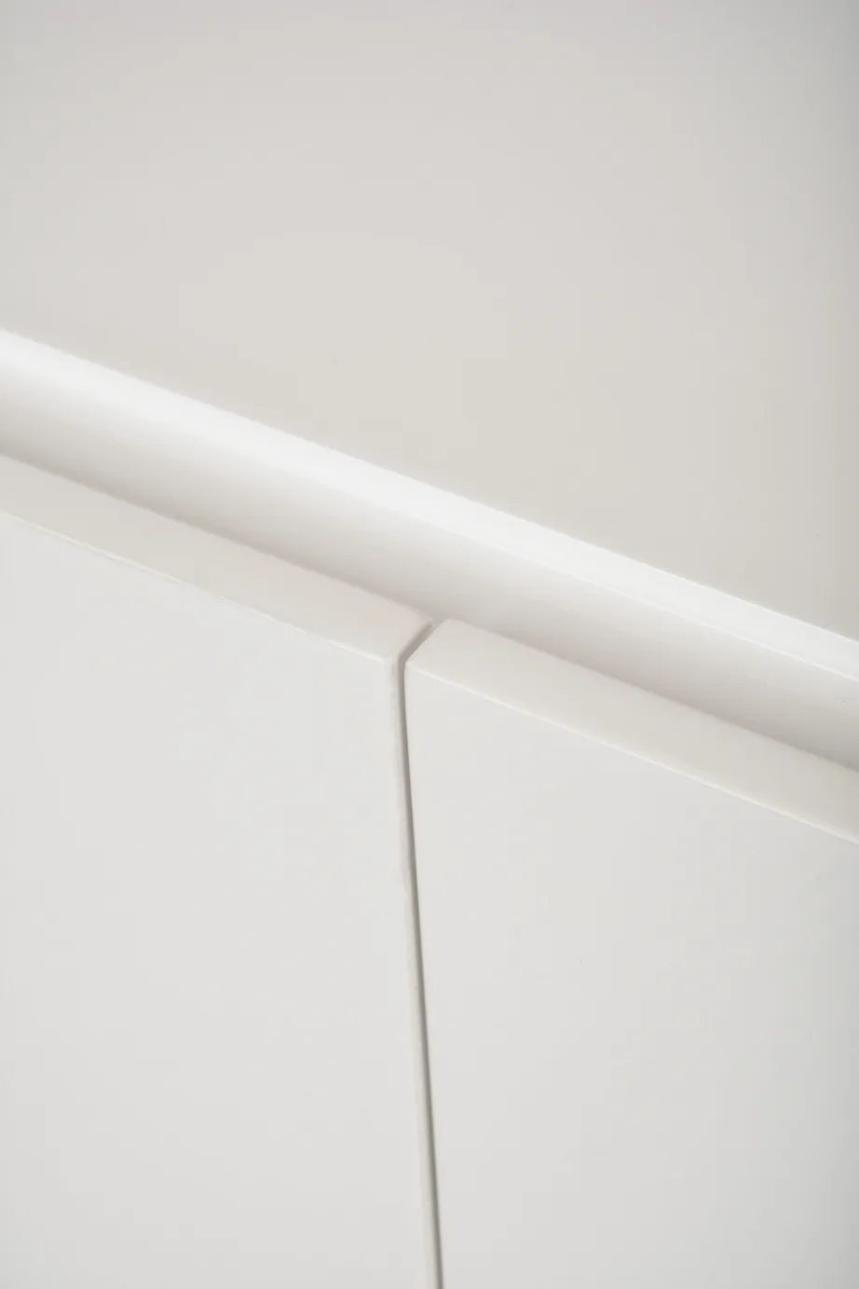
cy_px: 644
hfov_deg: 13.8
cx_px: 430
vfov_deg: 20.6
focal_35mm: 99
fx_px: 3543
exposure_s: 1/200
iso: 160
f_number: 9.5
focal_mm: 66
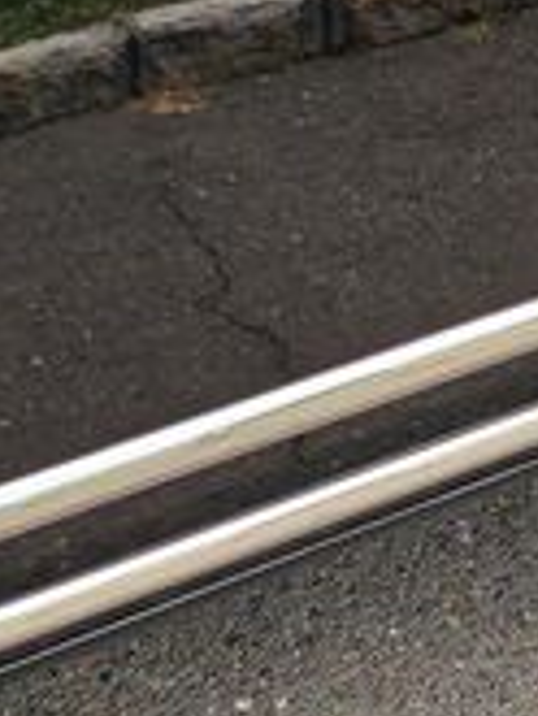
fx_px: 2090
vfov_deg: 18.0
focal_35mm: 101
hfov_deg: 14.6
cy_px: -234
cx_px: 443
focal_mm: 5.4
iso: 40
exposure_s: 1/348
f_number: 1.8
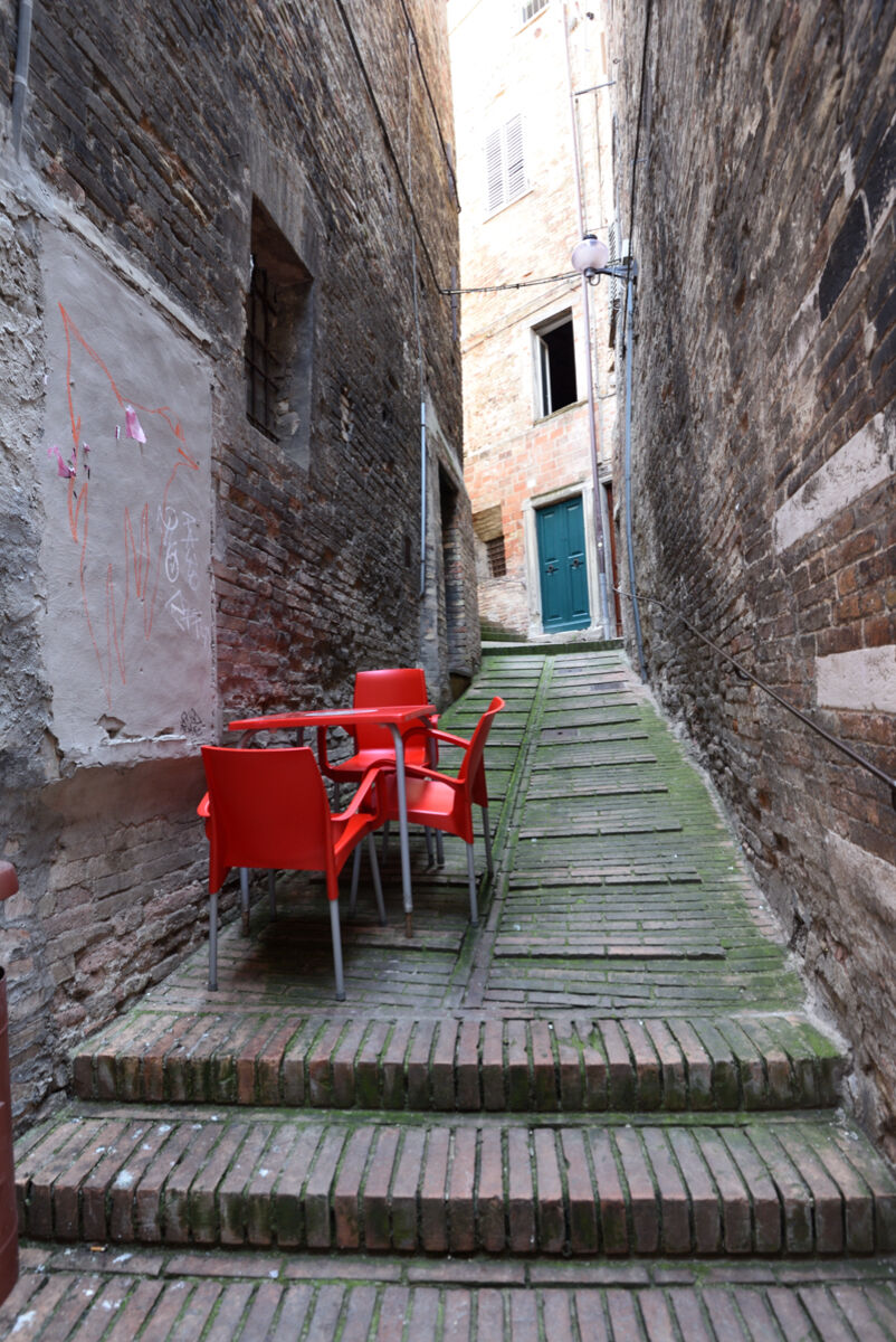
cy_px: 671
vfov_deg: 86.9
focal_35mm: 19
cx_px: 448
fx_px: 708
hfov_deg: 64.6
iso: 500
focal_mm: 19
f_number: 7.1
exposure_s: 1/8
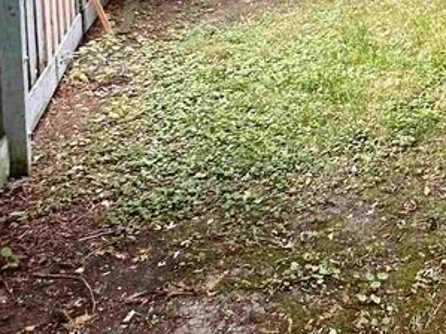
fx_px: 773
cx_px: 582
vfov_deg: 21.8
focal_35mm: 60
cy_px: -112
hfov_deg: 27.0
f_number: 2.2
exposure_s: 1/99
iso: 100
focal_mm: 2.22
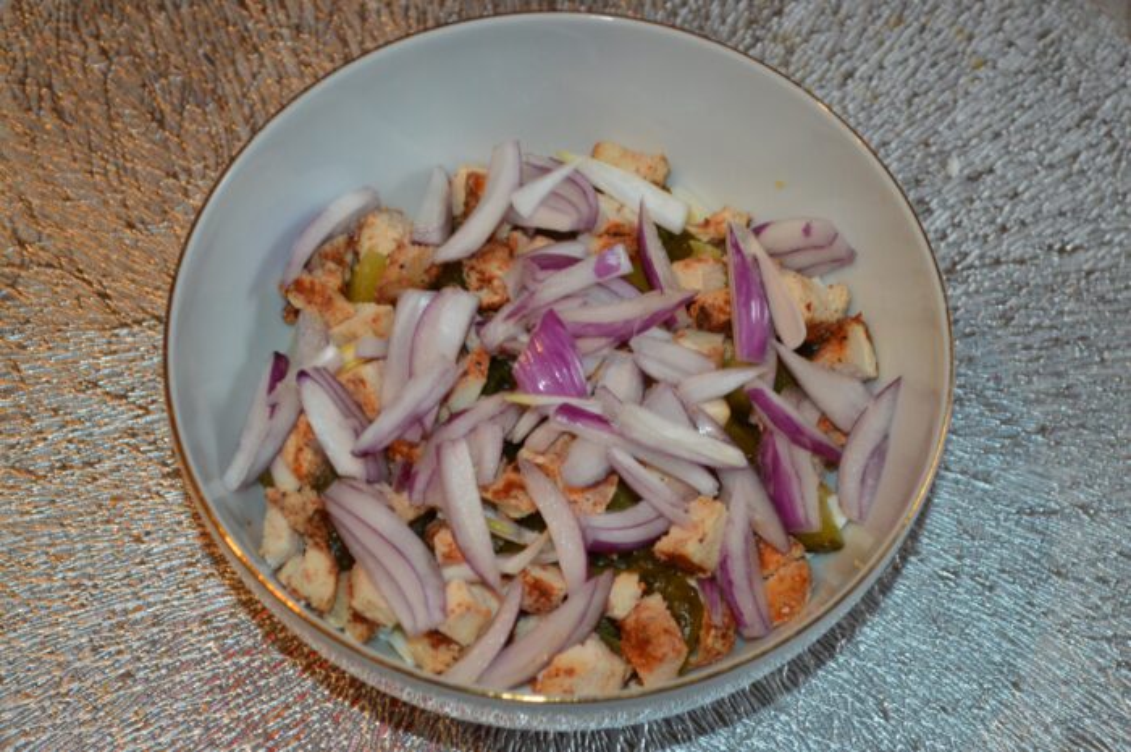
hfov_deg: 26.0
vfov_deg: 17.5
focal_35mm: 78
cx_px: 566
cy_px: 376
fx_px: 2448
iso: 1250
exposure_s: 1/60
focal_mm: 52
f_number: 5.6
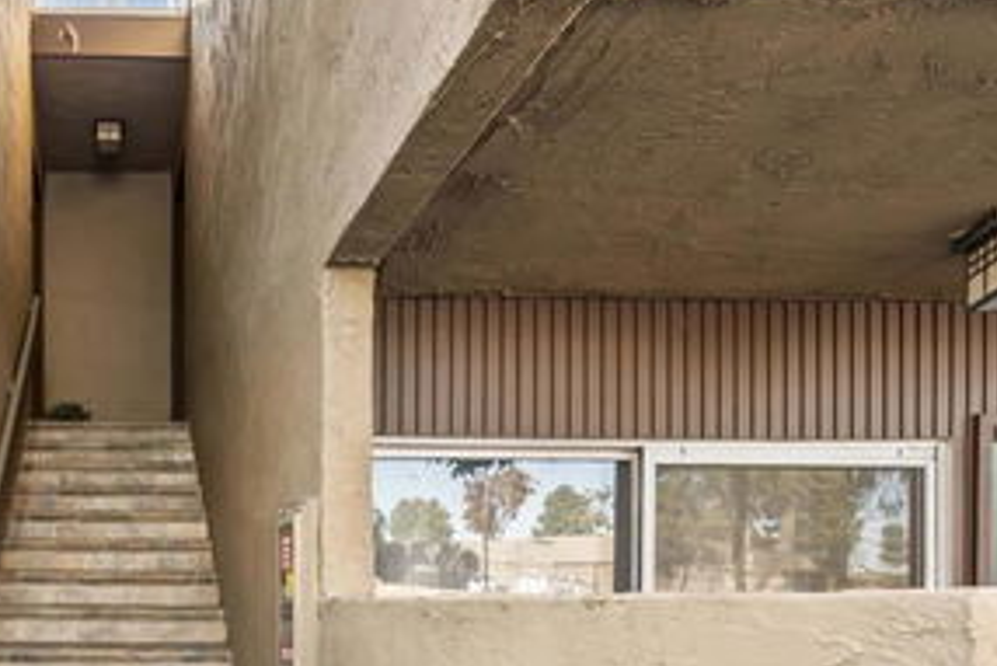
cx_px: 105
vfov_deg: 41.0
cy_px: 394
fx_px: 887
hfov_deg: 51.9
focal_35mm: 32
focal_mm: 16
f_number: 8
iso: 500
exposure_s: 1/13
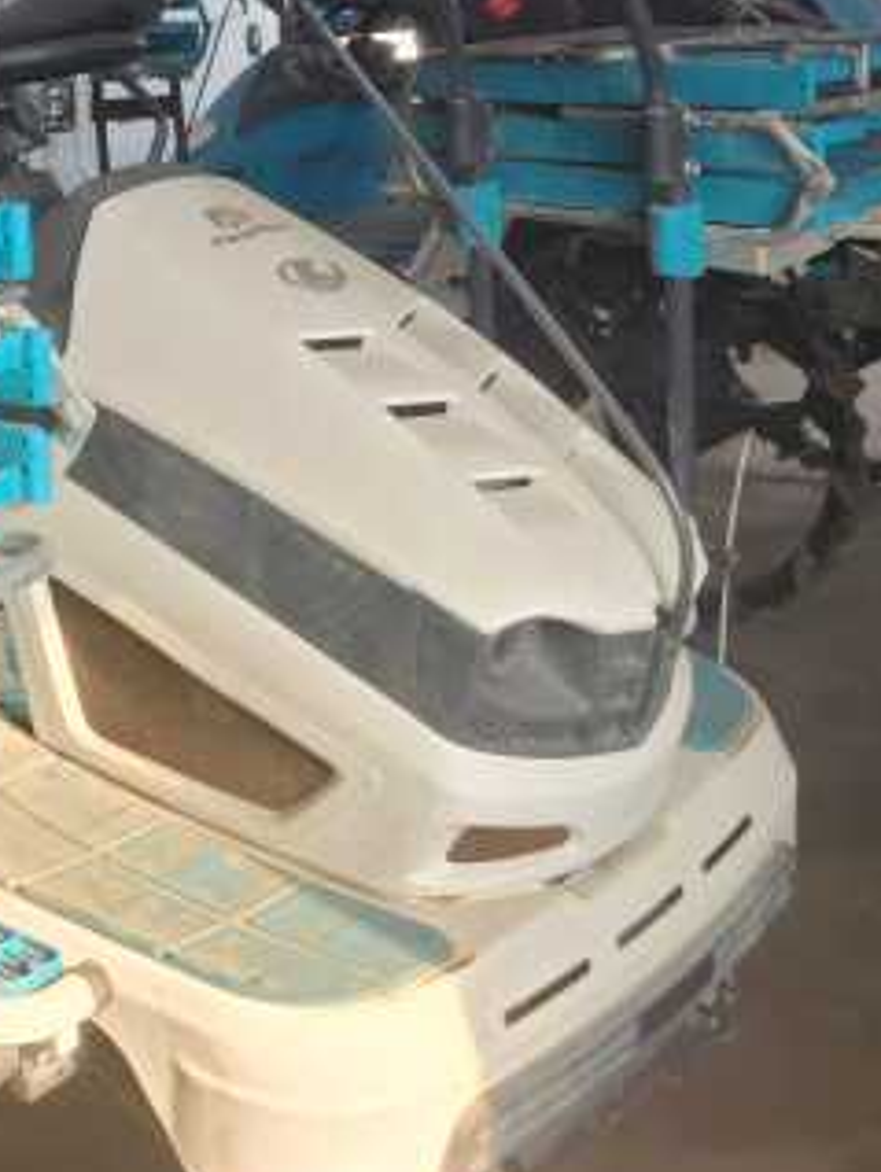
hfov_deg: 26.1
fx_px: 1762
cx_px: -63
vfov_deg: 34.3
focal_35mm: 52
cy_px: 74
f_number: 1.8
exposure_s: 1/180
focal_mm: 5.4
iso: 50
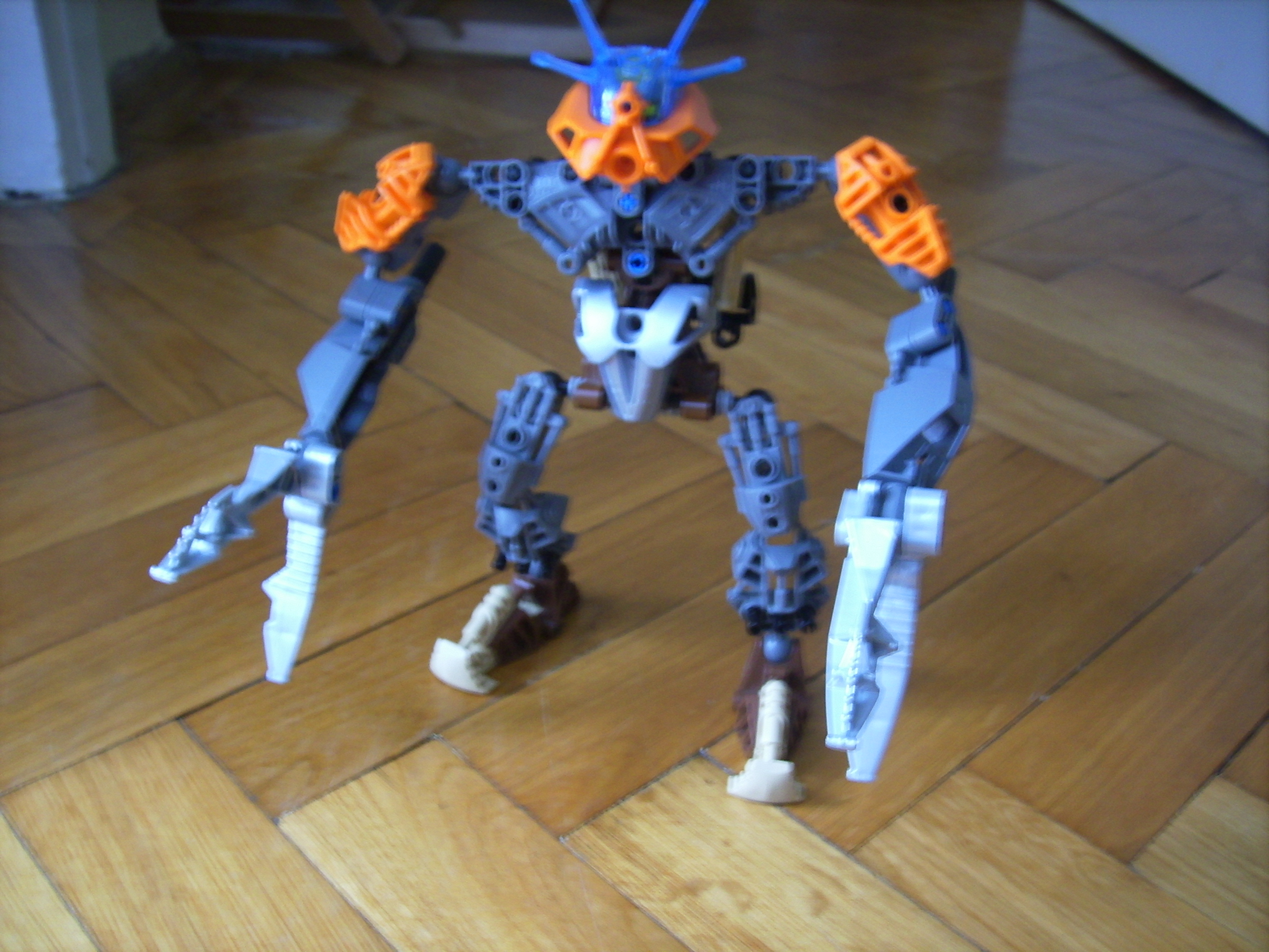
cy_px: 476
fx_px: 1173
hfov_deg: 56.8
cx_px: 634
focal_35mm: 32
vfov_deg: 44.2
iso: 50
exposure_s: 1/4
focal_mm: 5.99
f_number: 2.8
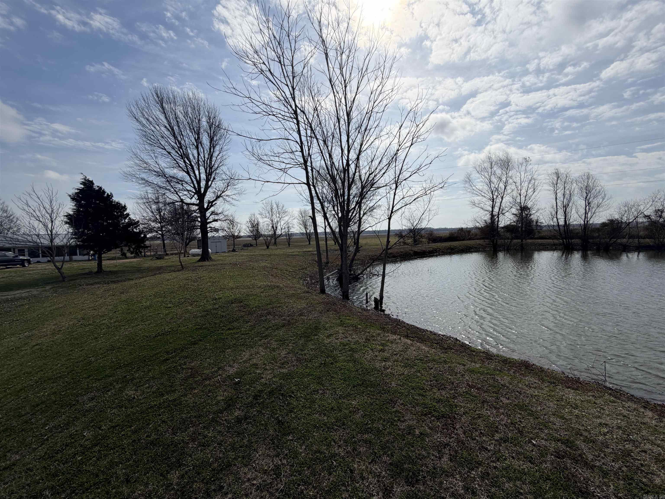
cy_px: 250
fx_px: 269
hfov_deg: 102.1
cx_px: 332
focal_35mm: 14
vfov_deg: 85.7
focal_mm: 2.22
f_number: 2.2
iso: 20
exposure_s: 1/2237
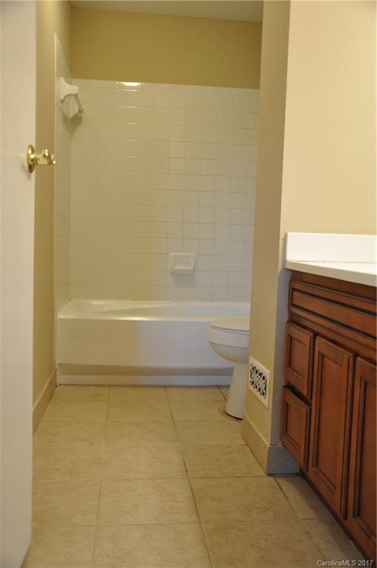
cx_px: 188
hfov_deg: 36.7
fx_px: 568
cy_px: 284
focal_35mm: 36
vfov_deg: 53.2
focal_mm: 24
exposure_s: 1/20
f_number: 4.5
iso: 400
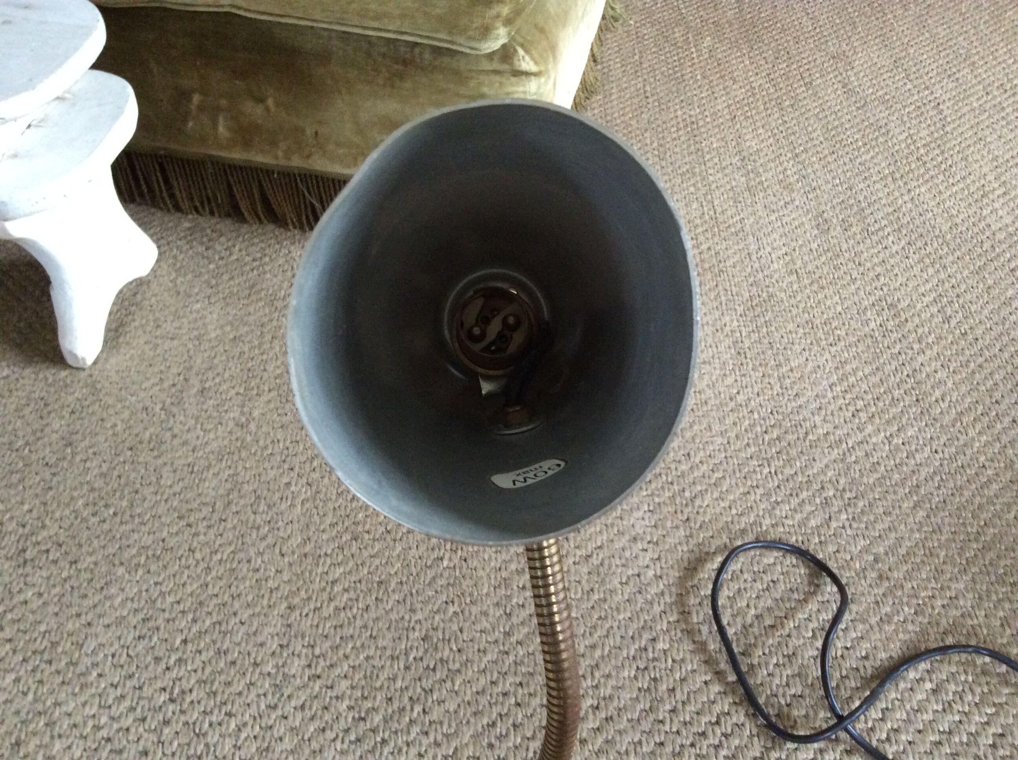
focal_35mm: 32
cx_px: 509
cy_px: 380
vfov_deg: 44.1
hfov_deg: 56.9
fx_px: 940
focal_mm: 3.3
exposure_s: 1/20
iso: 250
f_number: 2.4
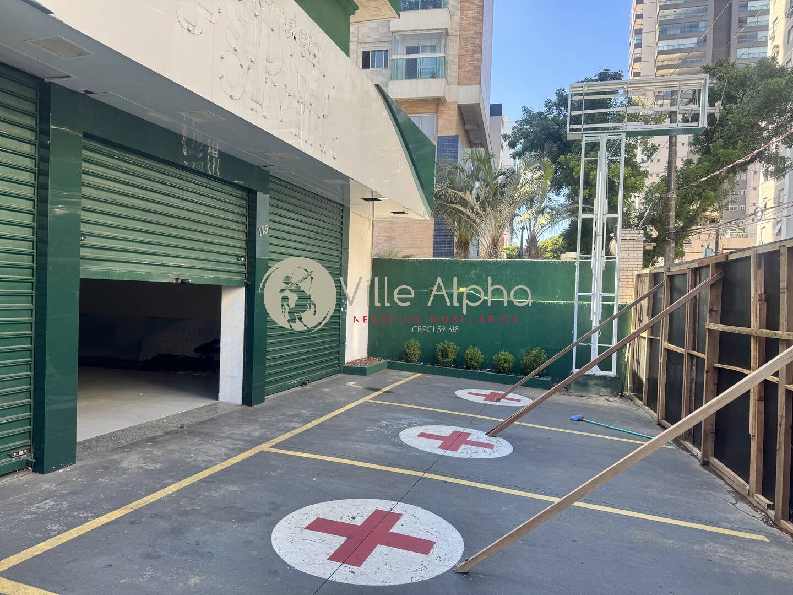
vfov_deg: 56.8
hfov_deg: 71.6
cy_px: 298
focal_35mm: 24
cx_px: 396
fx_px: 550
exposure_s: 1/477
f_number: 1.78
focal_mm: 6.76
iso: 80
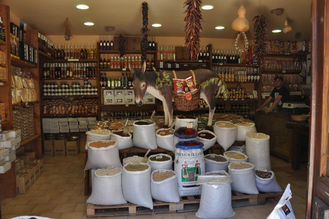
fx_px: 246
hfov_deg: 67.4
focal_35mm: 27
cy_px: 110
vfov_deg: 47.8
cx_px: 164
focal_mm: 18
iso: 400
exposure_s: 1/80
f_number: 4.5
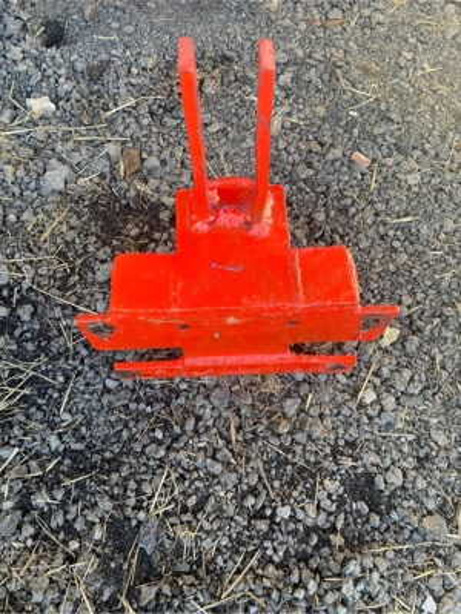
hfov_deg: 53.1
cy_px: 307
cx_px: 230
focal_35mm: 26
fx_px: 462
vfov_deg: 67.3
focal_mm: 4.25
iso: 64
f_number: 1.8
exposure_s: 1/121
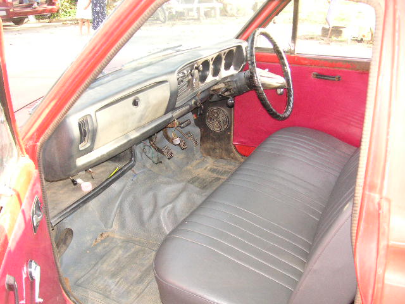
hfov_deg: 50.1
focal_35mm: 37
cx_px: 202
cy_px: 152
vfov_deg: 38.7
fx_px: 433
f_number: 2.8
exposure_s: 1/90
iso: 160
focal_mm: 6.1
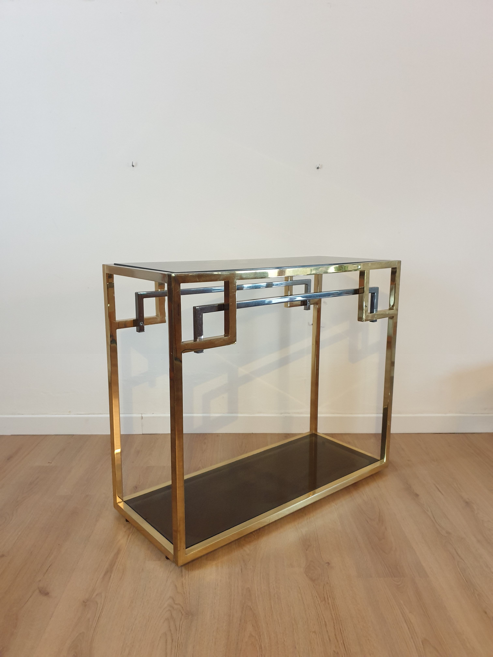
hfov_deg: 53.1
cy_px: 328
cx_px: 246
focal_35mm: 26
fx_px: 494
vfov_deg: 67.3
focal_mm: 4.3
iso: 320
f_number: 1.5
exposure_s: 1/25
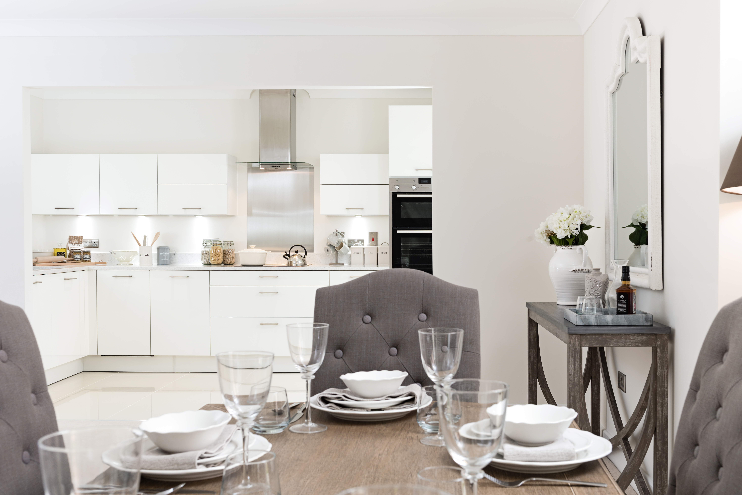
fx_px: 742
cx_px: 371
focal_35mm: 36
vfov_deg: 36.9
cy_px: 248
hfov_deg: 53.1
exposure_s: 1/4
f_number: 10
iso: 125
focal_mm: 36
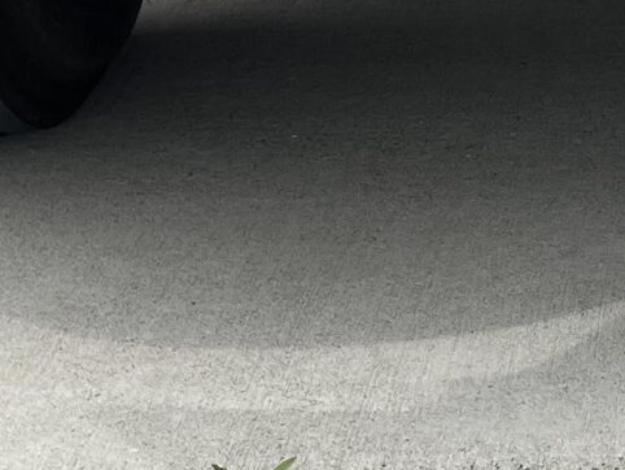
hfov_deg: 13.2
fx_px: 2493
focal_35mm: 138
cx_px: 1037
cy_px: -378
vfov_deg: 10.2
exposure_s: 1/1513
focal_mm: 5.1
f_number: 1.6
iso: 32
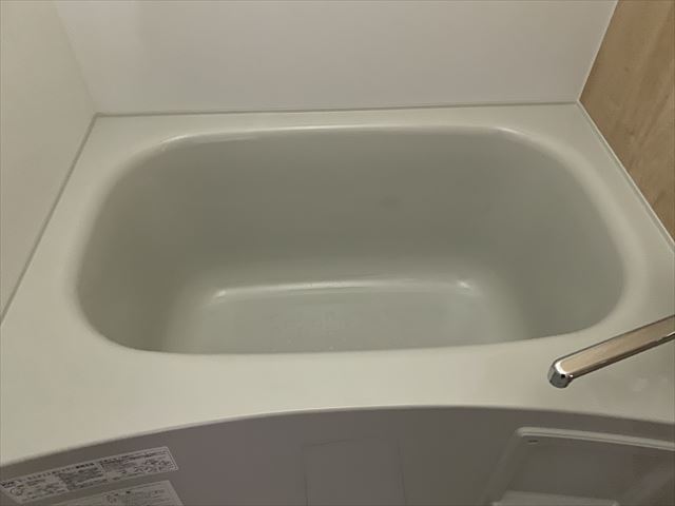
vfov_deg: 53.1
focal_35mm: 26
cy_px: 253
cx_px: 338
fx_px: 507
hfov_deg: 67.3
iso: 1000
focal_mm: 4.25
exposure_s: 1/30
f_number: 1.8
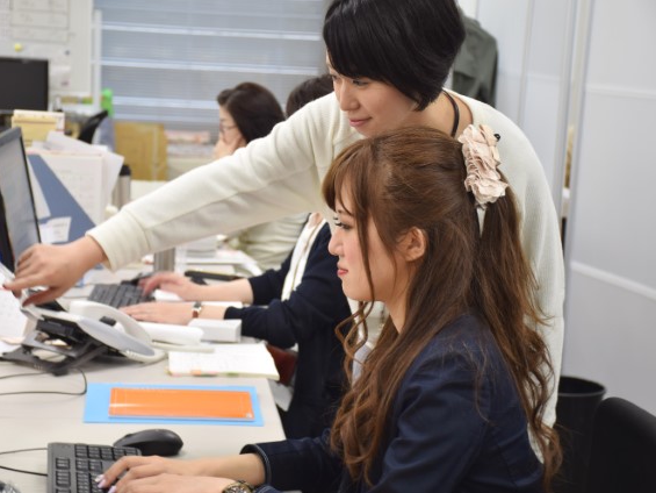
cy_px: 248
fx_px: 1611
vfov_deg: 17.4
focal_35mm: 85
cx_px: 294
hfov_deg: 23.0
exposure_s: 1/6
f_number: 4.8
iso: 100
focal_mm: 52
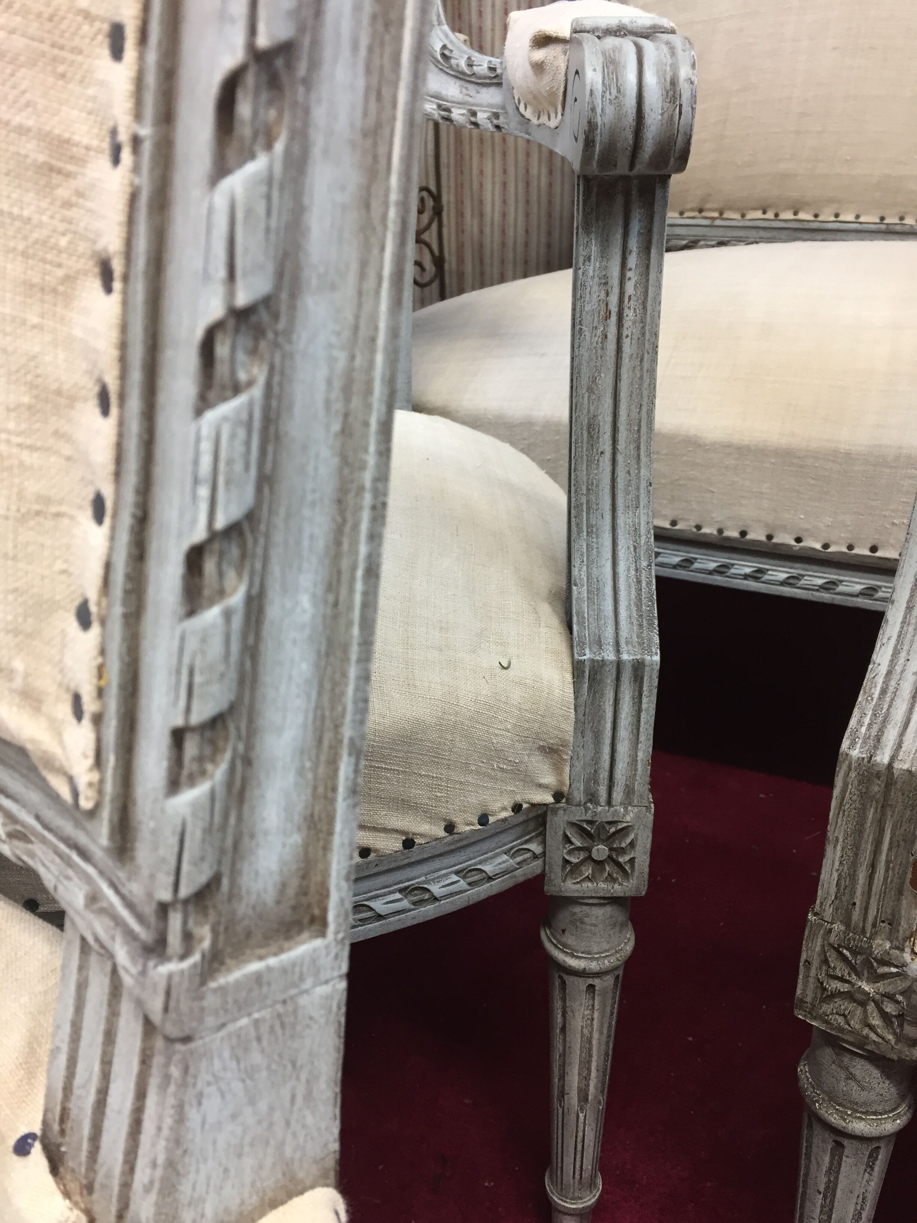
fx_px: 1024
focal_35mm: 29
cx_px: 458
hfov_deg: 48.2
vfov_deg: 61.7
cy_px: 612
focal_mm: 4.15
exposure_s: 1/33
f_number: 2.2
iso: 50
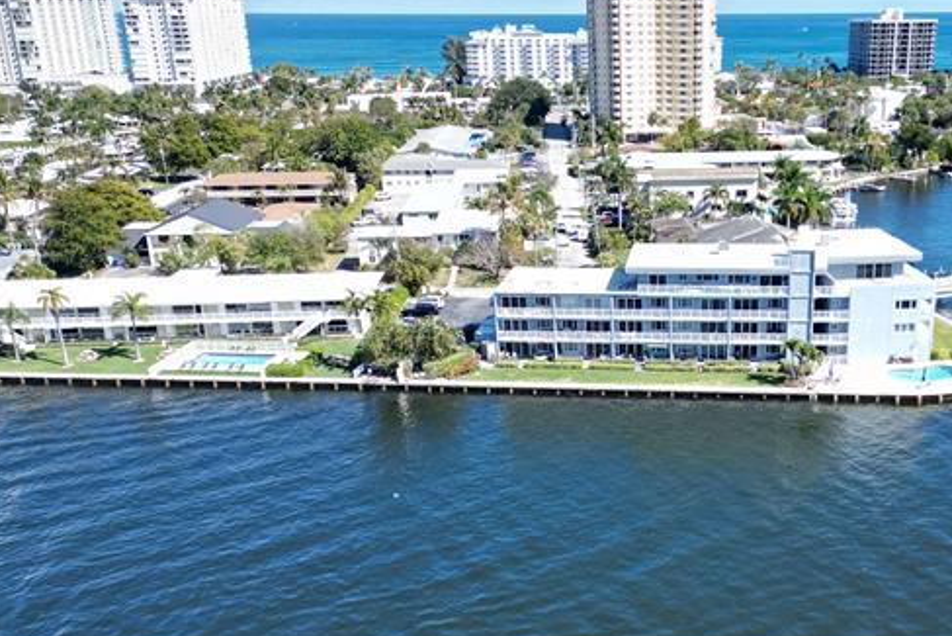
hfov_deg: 46.3
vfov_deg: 32.5
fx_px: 1084
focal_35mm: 41
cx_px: 672
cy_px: 403
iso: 100
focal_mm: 6.72
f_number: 1.7
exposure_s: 1/1600
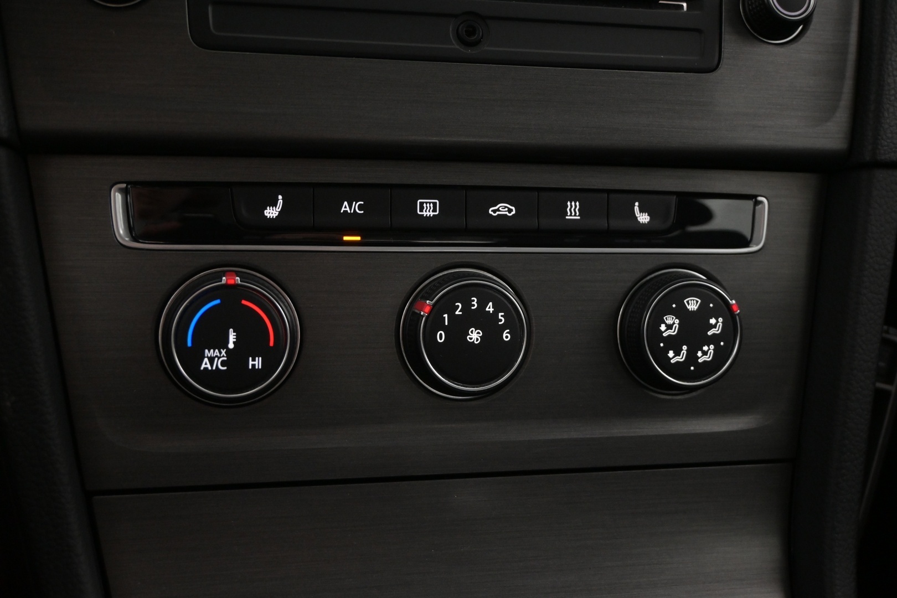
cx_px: 448
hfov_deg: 49.6
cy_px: 299
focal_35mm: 39
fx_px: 972
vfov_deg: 34.2
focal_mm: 26
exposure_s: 1/50
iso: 2500
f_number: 4.5
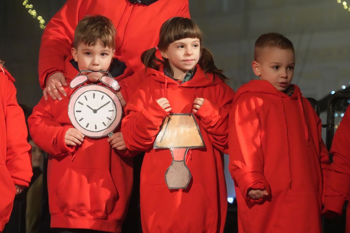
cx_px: 175
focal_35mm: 136
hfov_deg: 15.1
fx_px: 1322
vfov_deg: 10.1
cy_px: 116
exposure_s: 1/160
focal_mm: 136
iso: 12800
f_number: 6.3
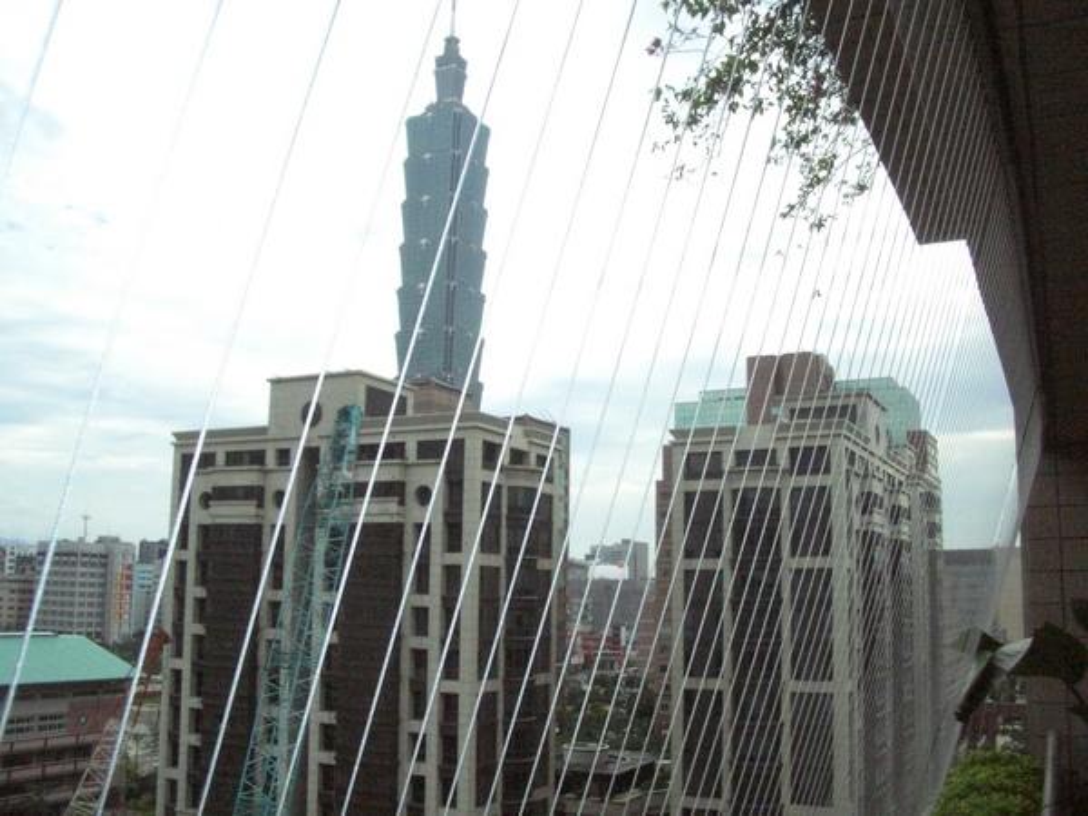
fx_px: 1100
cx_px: 544
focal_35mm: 35
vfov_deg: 40.7
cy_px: 408
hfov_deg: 52.6
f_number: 4.3
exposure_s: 1/2000
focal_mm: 5.8
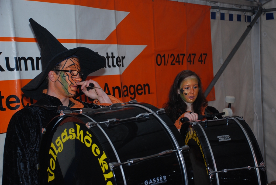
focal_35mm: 60
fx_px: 460
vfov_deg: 22.7
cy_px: 92
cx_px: 138
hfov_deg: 33.4
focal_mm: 40
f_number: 4.5
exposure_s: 1/60
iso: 200
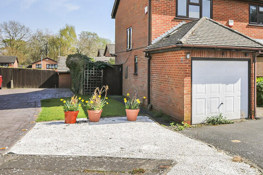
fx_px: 270
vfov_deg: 35.4
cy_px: 56
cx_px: 222
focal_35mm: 37
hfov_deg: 48.1
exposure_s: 1/800
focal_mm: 14
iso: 200
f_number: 5.6
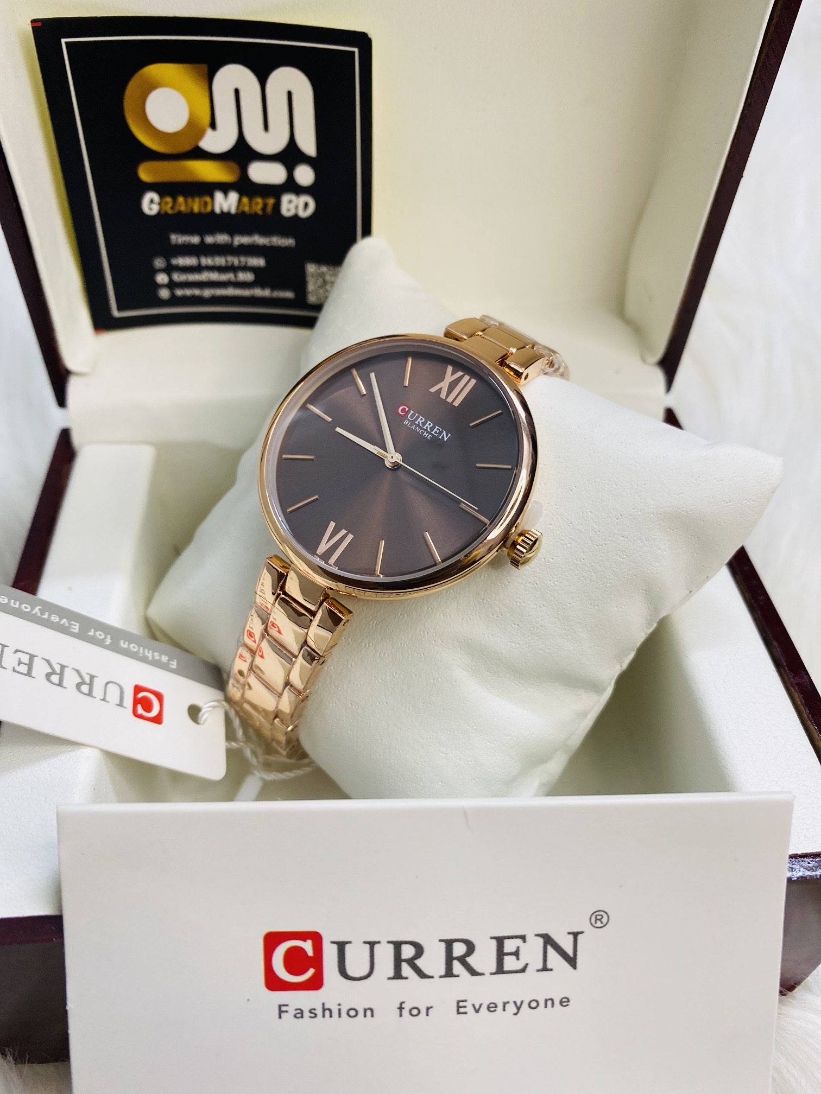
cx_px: 410
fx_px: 822
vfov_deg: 67.3
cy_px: 547
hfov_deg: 53.1
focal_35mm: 26
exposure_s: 1/100
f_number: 1.8
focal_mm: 4.25
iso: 64
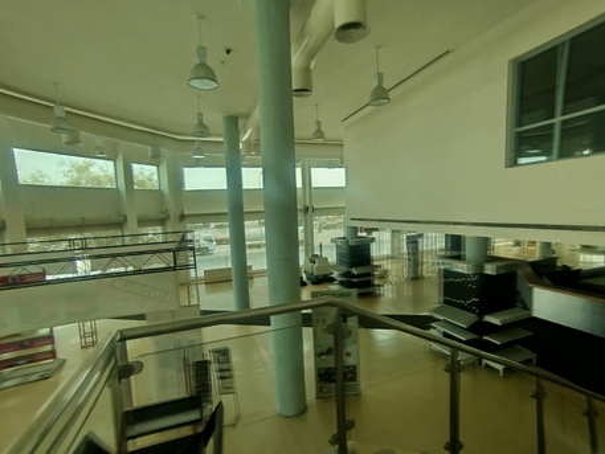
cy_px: 227
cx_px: 302
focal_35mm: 15
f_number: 2.2
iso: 64
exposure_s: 1/100
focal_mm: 1.65
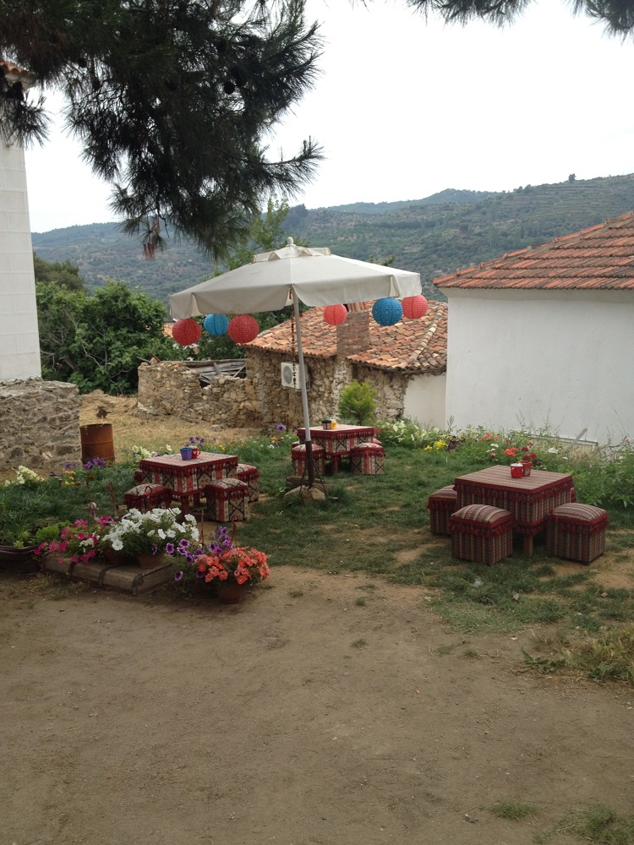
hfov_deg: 40.7
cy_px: 422
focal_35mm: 35
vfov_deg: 52.6
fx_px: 855
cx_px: 317
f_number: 2.4
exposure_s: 1/502
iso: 50
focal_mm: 4.28
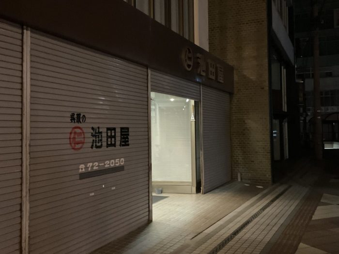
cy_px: 127
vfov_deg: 48.2
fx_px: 284
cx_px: 170
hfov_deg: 61.7
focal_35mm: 29
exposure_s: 1/17
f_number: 1.8
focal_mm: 3
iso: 500
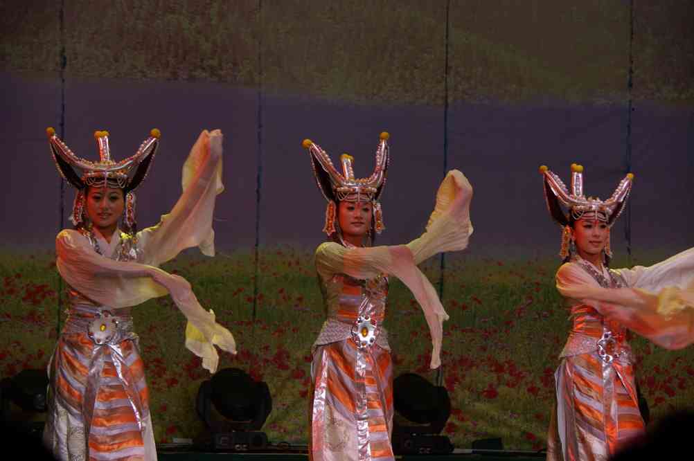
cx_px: 347
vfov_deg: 10.7
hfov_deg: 16.1
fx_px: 2455
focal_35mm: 128
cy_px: 230
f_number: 5.6
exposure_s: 1/90
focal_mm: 85
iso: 400
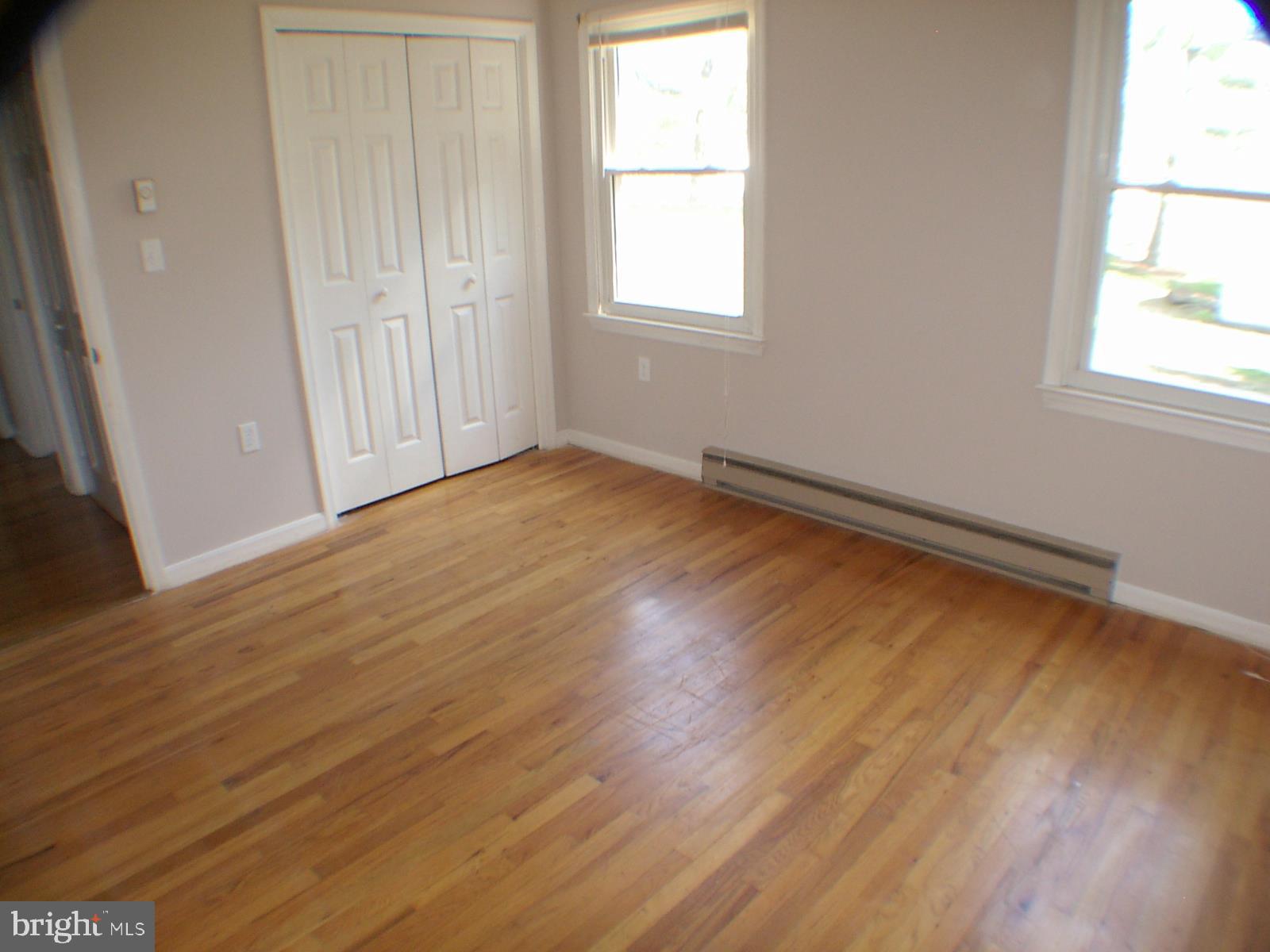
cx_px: 635
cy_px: 476
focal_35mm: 37
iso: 160
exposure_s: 1/30
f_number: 2.9
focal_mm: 5.8
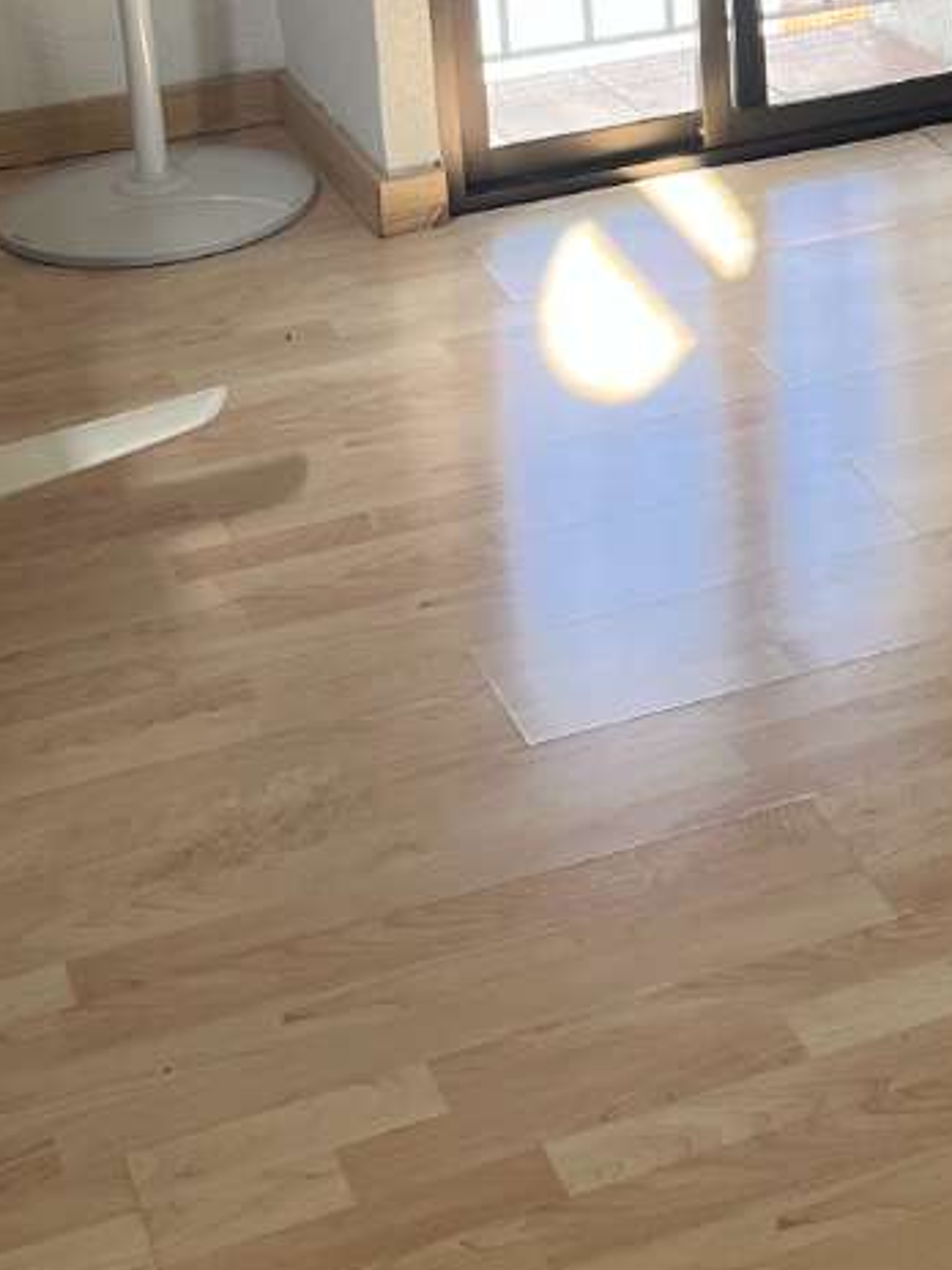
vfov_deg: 22.1
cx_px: 1079
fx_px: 3080
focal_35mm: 84
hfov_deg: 16.9
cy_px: -118
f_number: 1.6
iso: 80
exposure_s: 1/121
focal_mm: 5.1
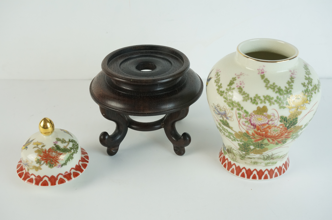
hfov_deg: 42.4
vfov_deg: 28.9
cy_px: 110
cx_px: 166
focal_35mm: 46
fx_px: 428
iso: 640
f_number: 8
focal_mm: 31
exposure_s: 1/60
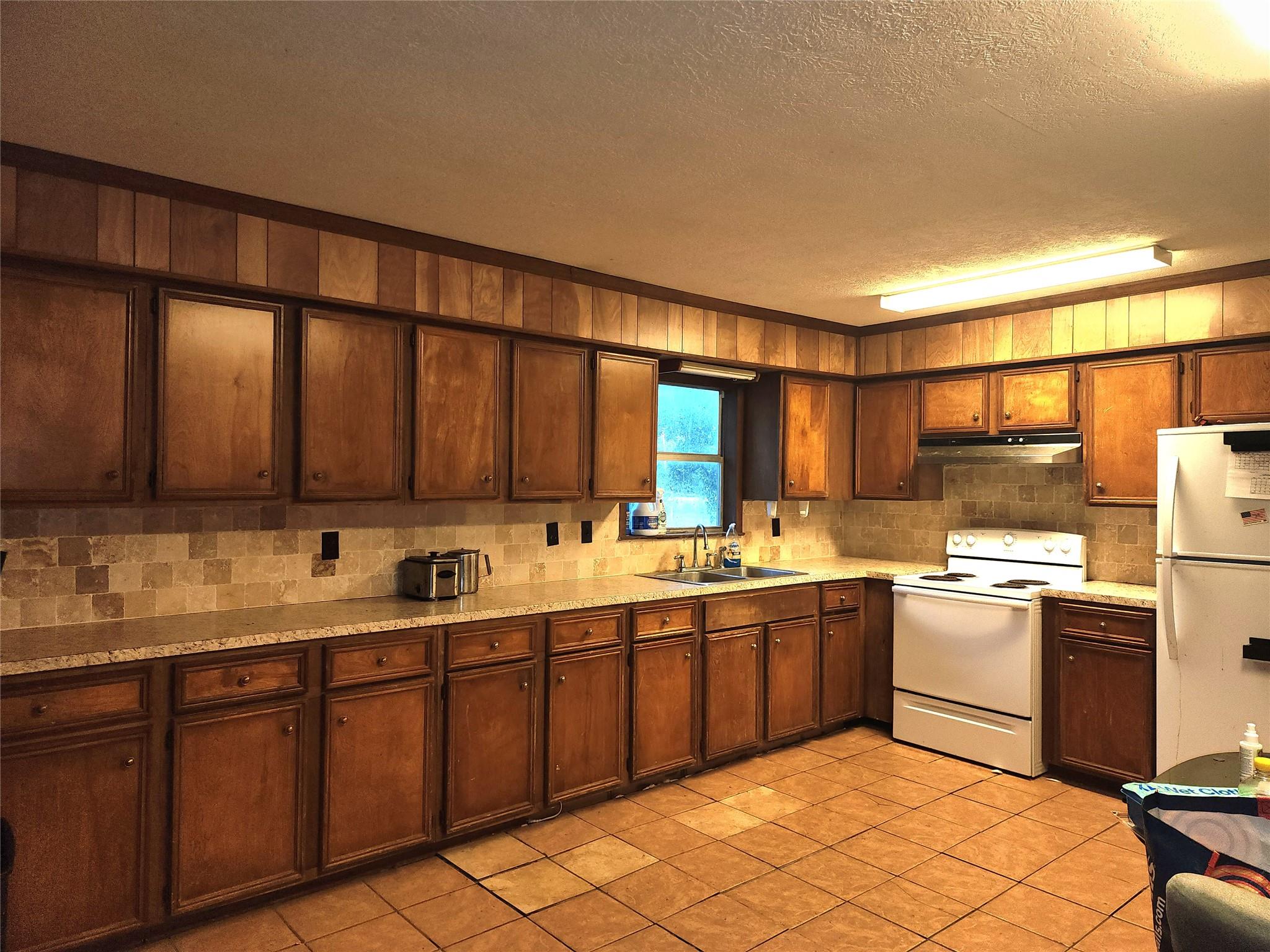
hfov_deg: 73.9
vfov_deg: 58.9
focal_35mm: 23
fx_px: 844
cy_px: 476
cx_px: 635
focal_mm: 6.4
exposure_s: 1/24
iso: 100
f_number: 1.8
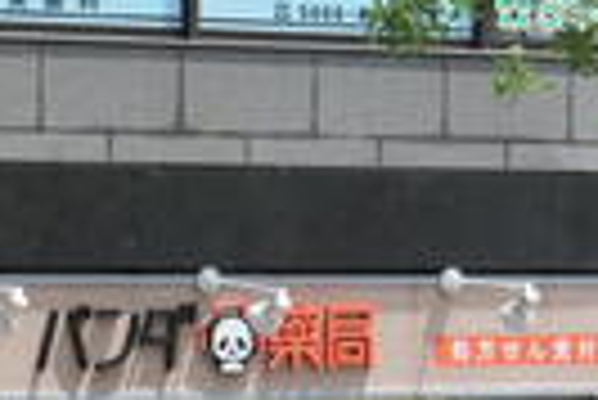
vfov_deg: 5.5
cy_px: 247
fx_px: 4191
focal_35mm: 252
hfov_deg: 8.2
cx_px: 184
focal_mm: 56
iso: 1600
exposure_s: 1/1600
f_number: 10
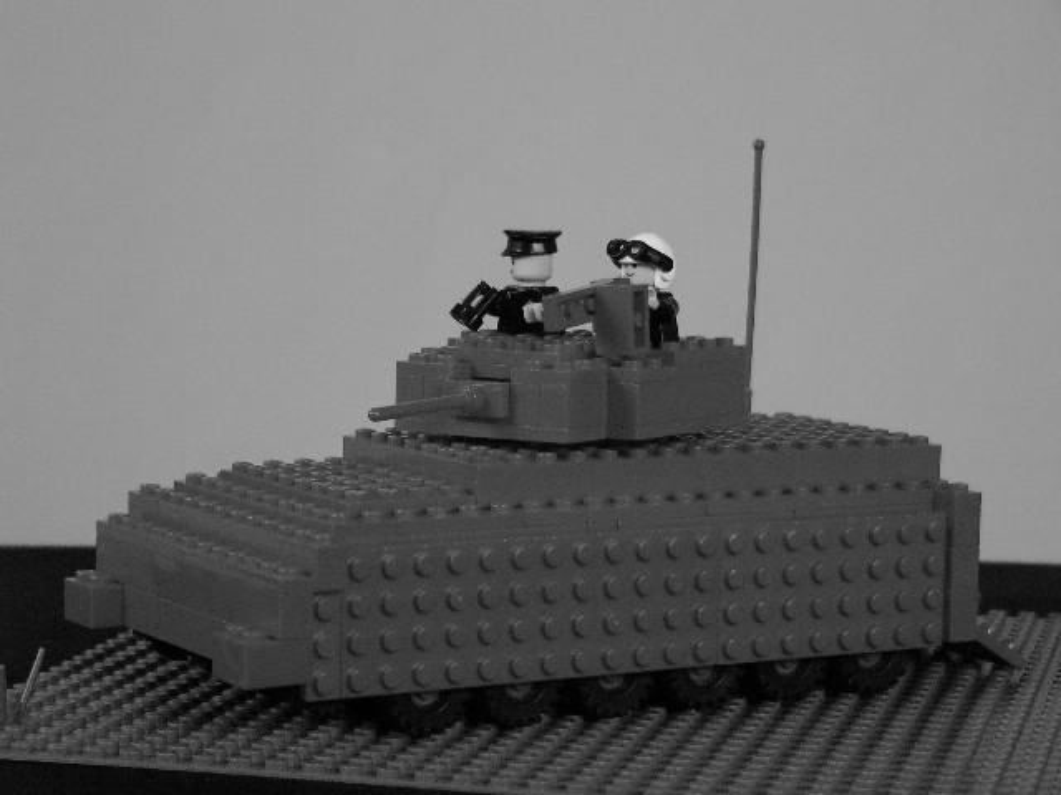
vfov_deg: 13.3
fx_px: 3402
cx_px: 530
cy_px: 398
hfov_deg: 17.7
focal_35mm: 111
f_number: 2.8
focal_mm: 18.5
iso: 200
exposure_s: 1/13
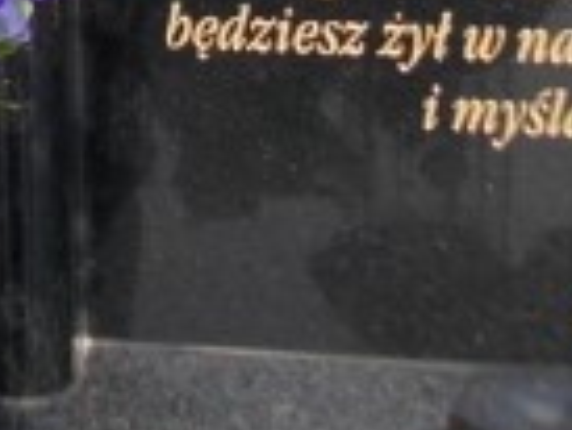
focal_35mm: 131
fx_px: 2167
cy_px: -451
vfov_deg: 10.4
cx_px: -138
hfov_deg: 14.5
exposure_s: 1/200
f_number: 5.4
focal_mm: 4
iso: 80
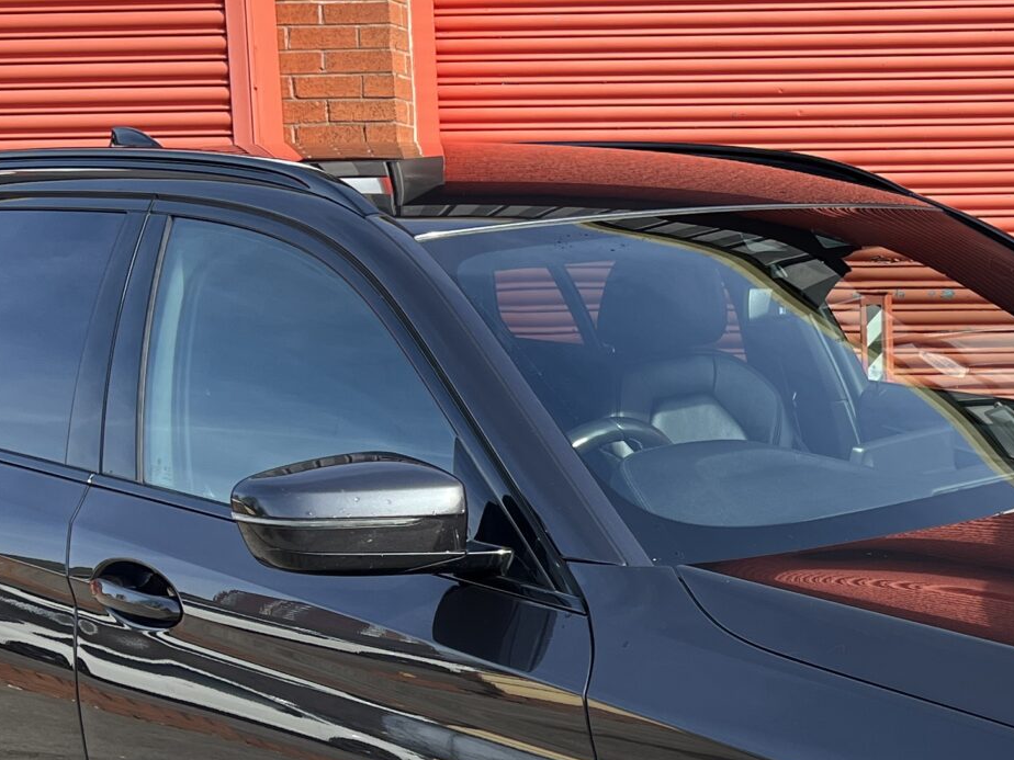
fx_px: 2109
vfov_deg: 20.0
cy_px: 716
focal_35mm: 72
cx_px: 976
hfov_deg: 25.9
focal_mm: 5.7
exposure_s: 1/1009
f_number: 1.5
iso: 50
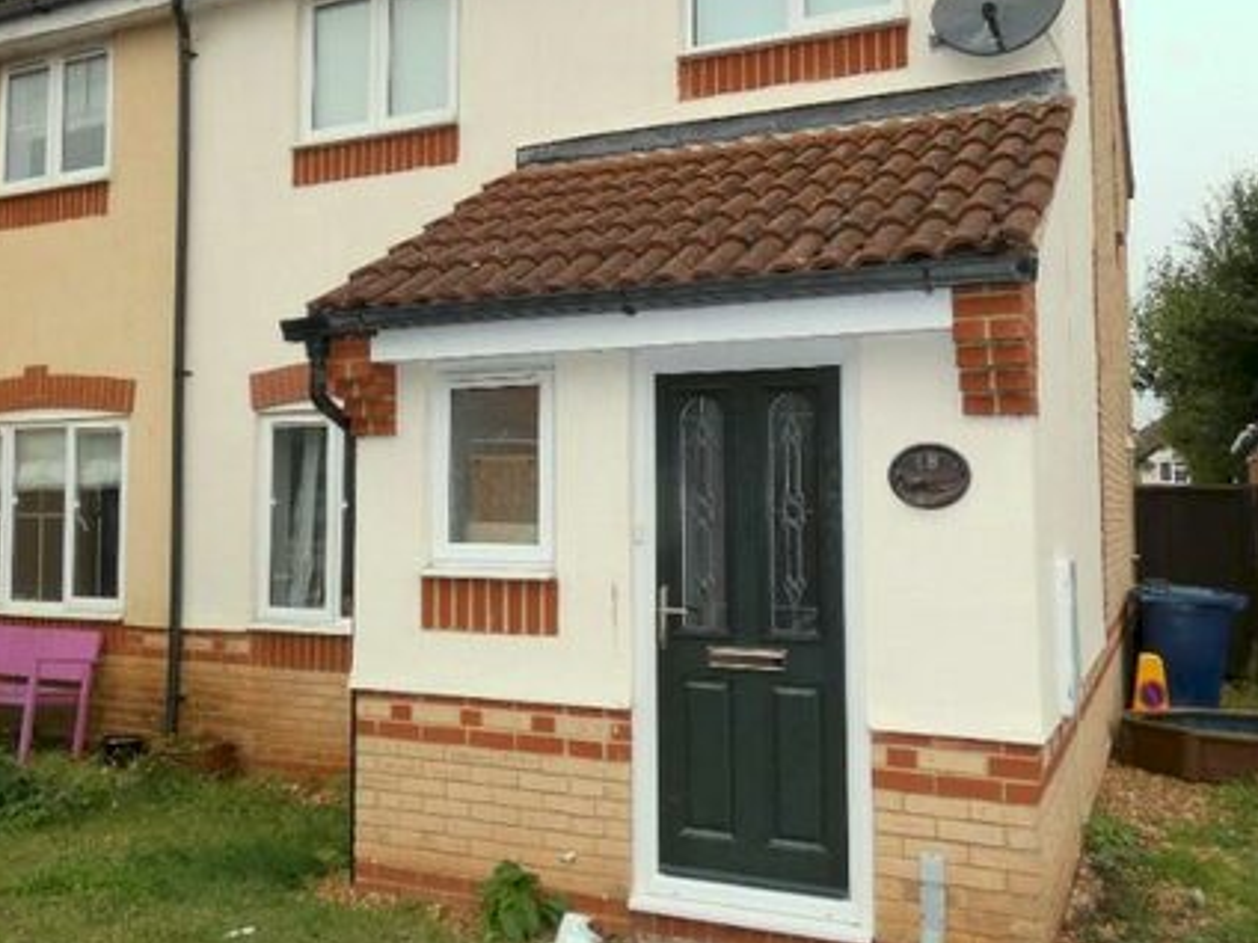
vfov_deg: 42.9
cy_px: 408
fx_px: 1199
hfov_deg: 55.2
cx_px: 549
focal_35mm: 33
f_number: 2.8
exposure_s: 1/500
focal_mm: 3.6
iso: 200
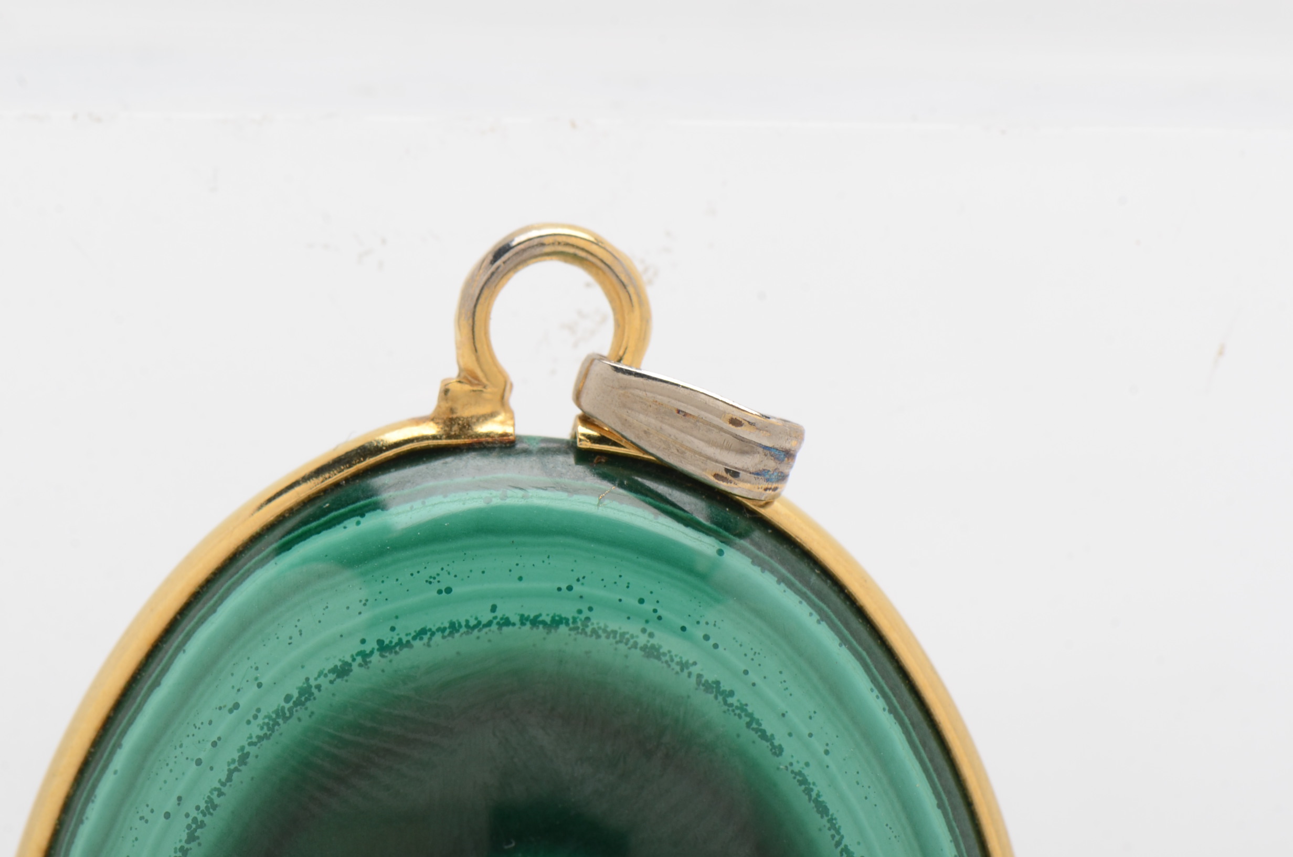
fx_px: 4570
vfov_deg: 10.7
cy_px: 428
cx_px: 646
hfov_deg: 16.1
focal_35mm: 128
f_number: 16
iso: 200
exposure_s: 1/160
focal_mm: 85
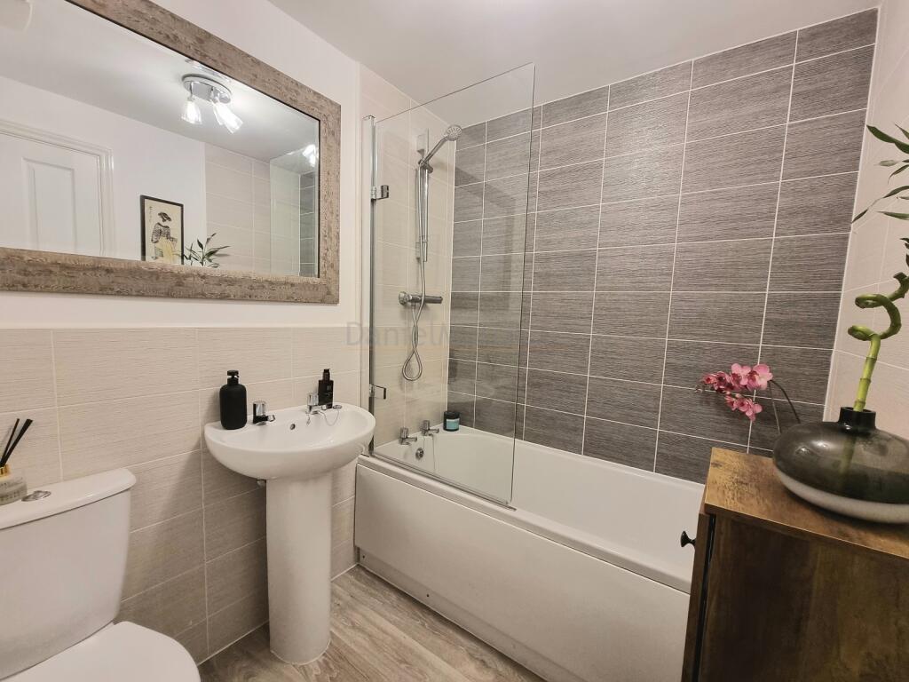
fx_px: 341
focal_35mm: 13
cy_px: 341
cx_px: 454
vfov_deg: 89.9
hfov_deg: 106.2
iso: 320
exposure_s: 1/60.2
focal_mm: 2.2
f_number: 2.2
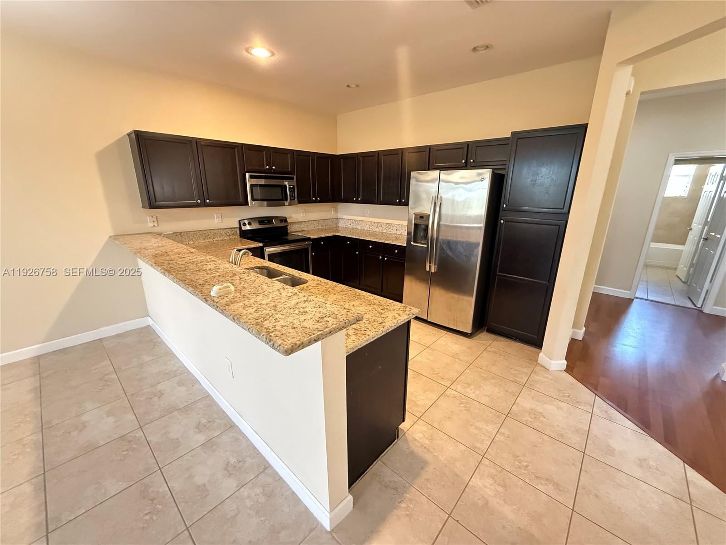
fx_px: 294
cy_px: 272
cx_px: 363
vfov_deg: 85.7
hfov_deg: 102.1
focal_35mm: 14
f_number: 2.2
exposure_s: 1/60
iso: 1000
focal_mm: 2.22
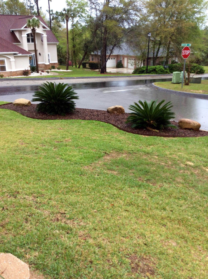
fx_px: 257
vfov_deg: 56.9
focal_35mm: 32
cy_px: 140
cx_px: 104
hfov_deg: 44.0
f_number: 2.4
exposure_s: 1/60
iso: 50
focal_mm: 3.3
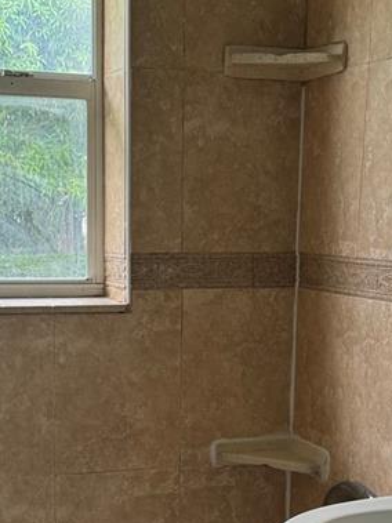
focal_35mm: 76
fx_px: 1148
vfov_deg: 25.2
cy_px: 420
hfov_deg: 19.4
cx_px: 168
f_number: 1.78
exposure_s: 1/121
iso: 100
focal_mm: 6.76
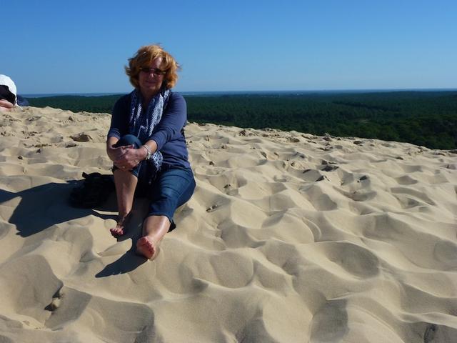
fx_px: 568
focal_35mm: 43
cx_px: 228
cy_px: 172
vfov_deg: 33.6
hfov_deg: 43.9
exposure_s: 1/1600
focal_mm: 7.4
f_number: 3.9
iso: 100
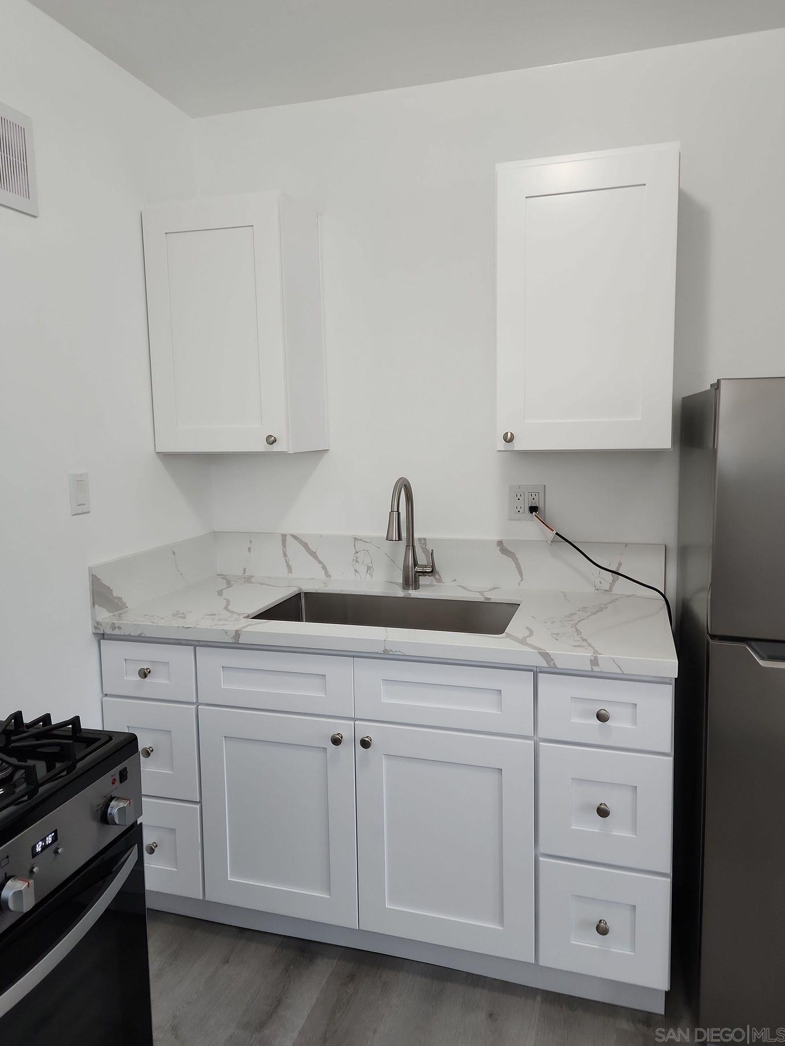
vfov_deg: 71.6
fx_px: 726
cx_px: 382
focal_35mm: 24
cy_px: 501
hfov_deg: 56.8
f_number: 1.8
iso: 225
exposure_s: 1/59.2
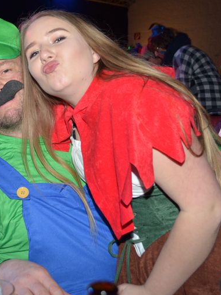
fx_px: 426
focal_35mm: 50
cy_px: 145
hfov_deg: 28.4
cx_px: 40
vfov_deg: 38.2
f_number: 4
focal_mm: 22
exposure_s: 1/30
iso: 800
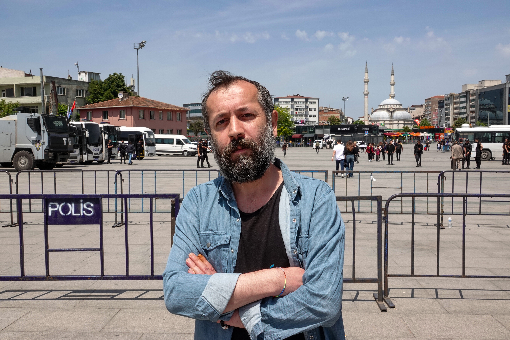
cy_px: 170
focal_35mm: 35
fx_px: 496
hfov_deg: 54.4
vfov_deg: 37.9
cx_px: 255
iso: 125
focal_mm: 12.96
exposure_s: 1/160
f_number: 10
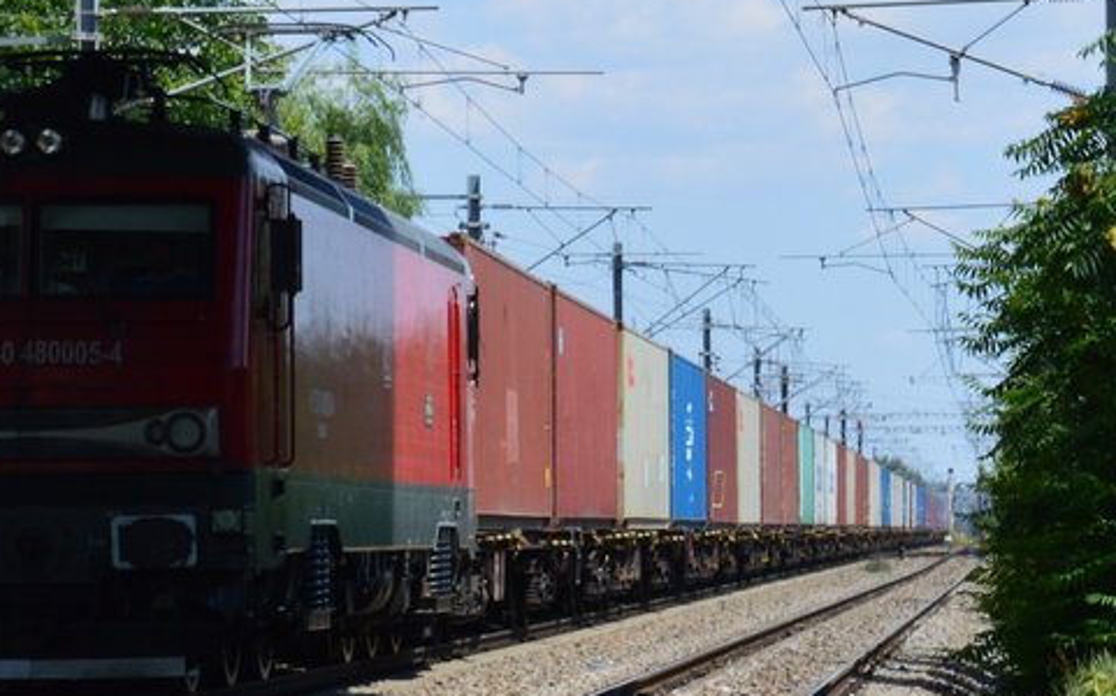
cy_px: 288
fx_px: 4012
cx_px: 241
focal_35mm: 132
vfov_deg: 9.9
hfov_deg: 15.7
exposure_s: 1/500
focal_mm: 52
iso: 400
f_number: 11
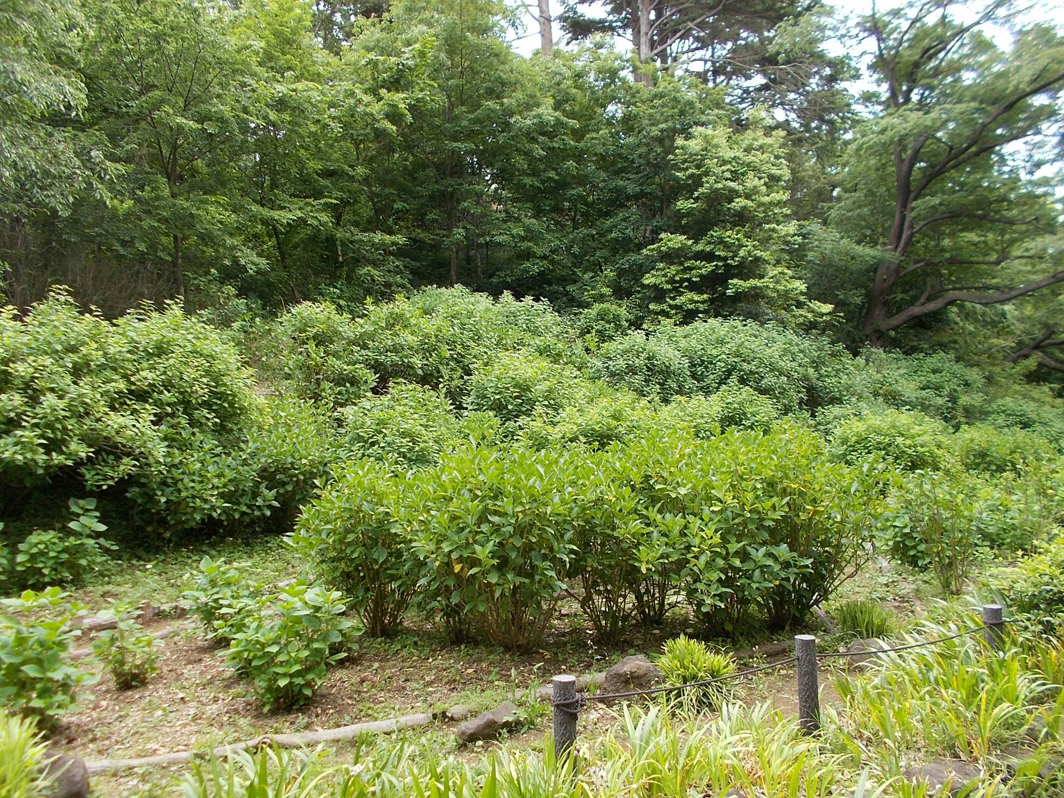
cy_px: 399
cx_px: 532
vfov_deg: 53.1
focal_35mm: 26
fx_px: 799
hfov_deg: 67.3
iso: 80
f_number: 3.2
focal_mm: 4.6
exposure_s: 1/80
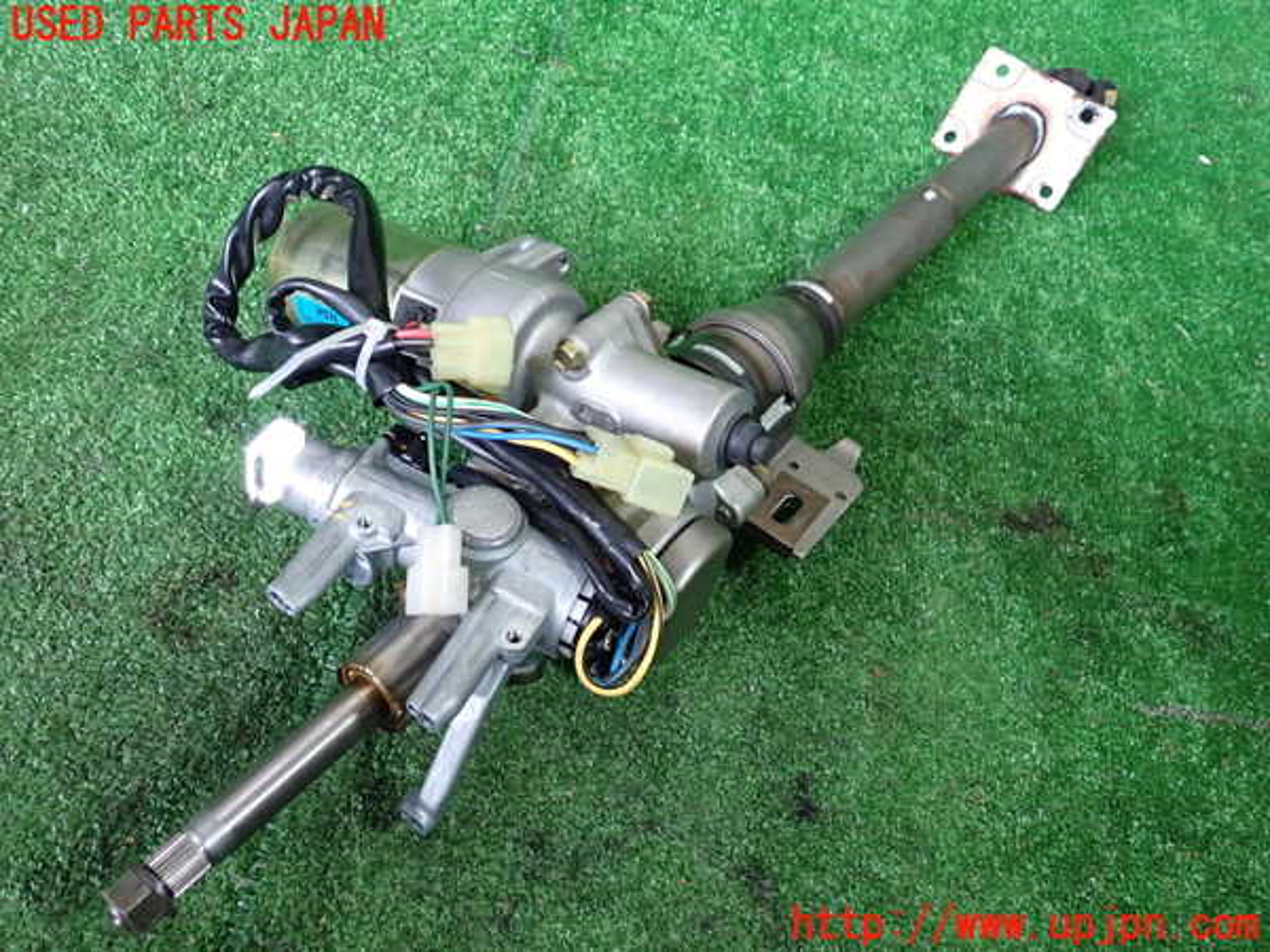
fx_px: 1101
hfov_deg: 60.0
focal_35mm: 30
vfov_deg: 46.8
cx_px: 635
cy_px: 476
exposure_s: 1/30
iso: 640
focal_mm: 5.4
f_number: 2.3
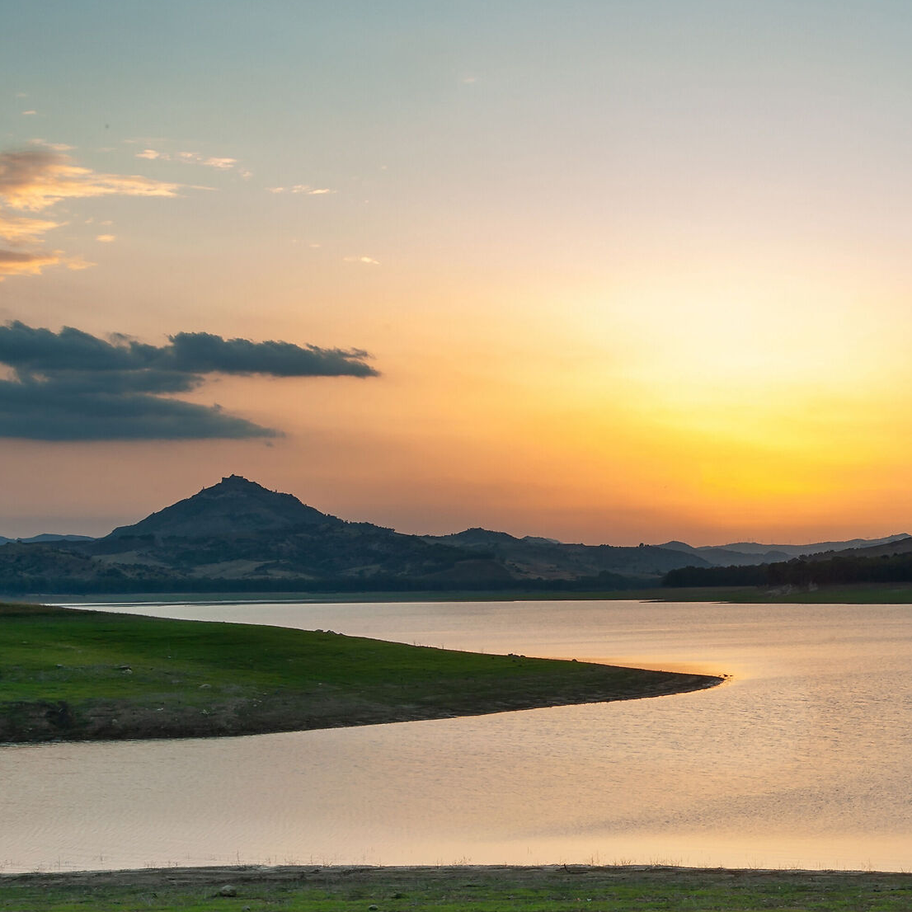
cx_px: 817
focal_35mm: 59
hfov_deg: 28.0
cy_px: 555
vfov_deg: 29.0
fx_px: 1759
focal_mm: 32
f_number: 22
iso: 100
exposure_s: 1/4
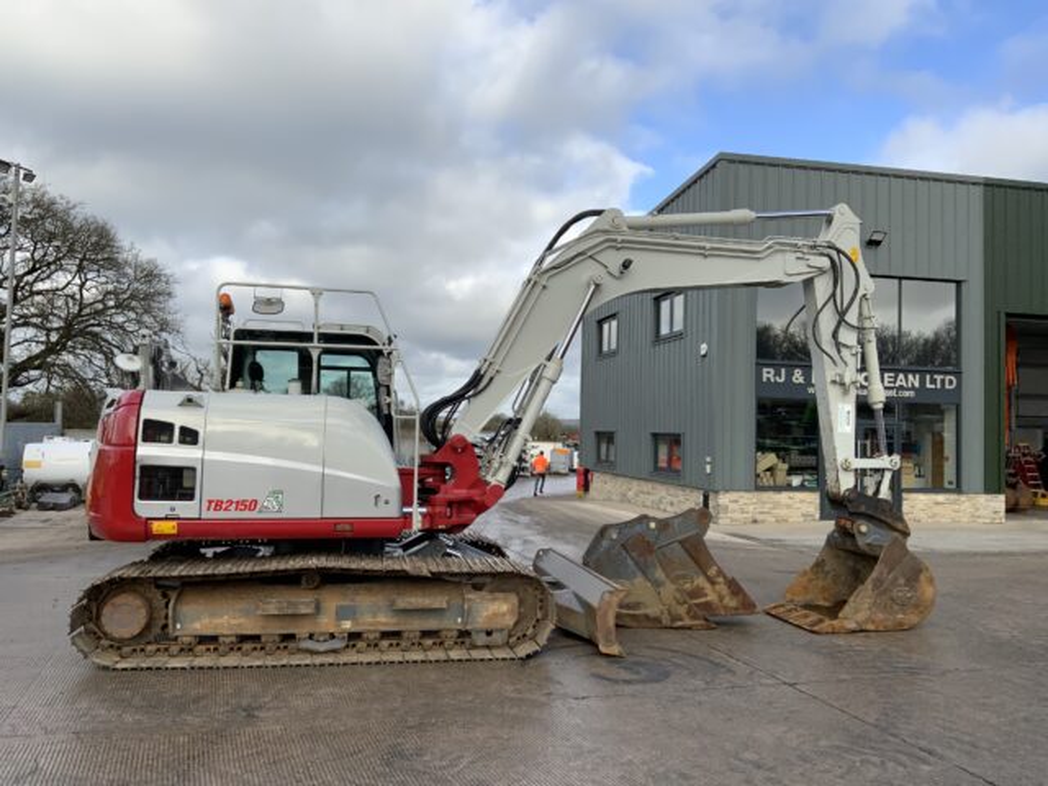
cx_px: 524
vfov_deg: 48.2
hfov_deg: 61.7
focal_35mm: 29
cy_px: 393
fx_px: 878
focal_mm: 3
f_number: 1.8
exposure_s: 1/1015
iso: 16
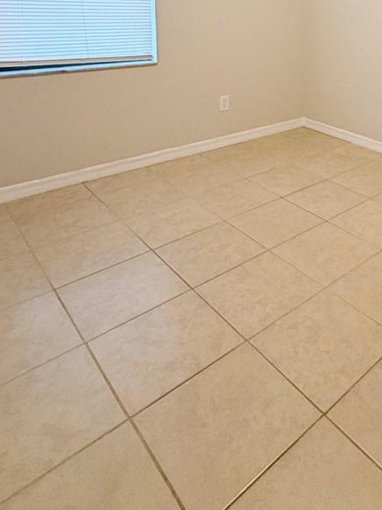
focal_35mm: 29
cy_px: 66
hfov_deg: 43.5
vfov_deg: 54.9
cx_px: 353
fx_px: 427
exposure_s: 1/60
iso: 200
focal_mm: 2.22
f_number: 2.2
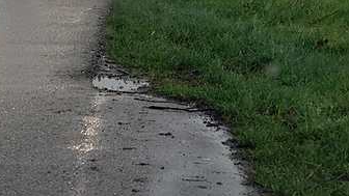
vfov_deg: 5.4
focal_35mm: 218
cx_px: 24
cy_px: -216
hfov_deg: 9.8
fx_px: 2017
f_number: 8
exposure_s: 1/80
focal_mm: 20.49
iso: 200
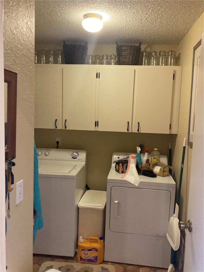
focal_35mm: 28
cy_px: 136
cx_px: 102
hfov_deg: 49.7
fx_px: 220
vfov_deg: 63.4
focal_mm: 3.99
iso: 200
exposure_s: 1/60
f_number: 1.8
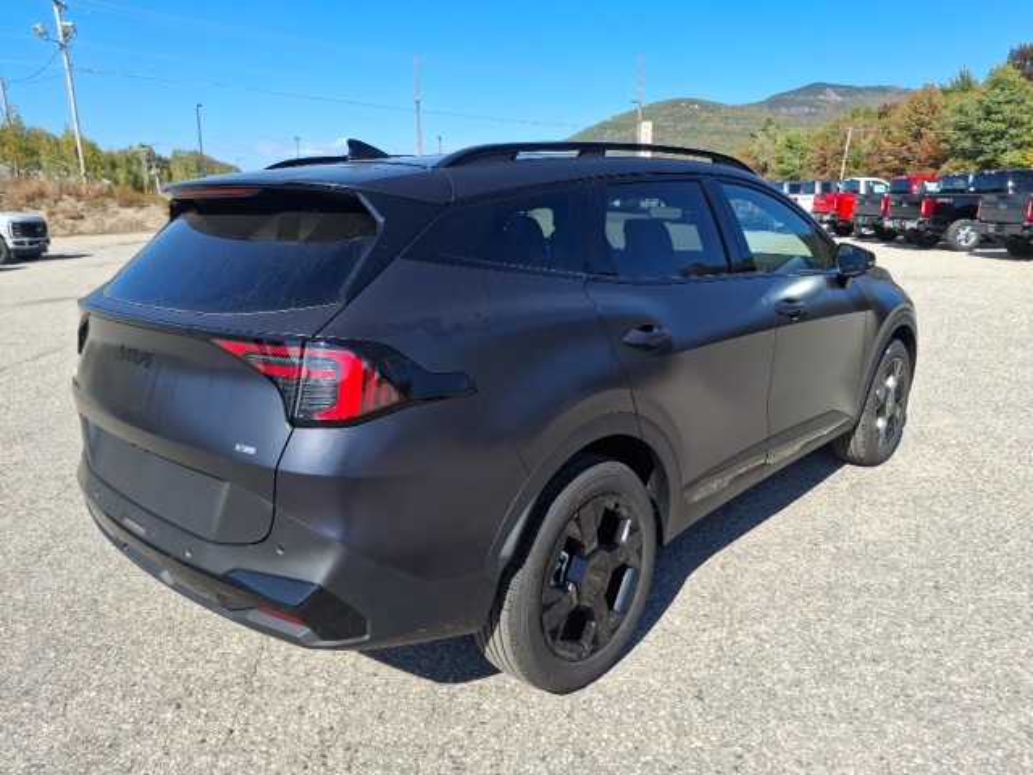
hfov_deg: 69.4
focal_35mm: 25
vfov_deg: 54.9
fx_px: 746
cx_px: 516
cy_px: 388
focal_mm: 4.69
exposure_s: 1/1070
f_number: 1.8
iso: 30
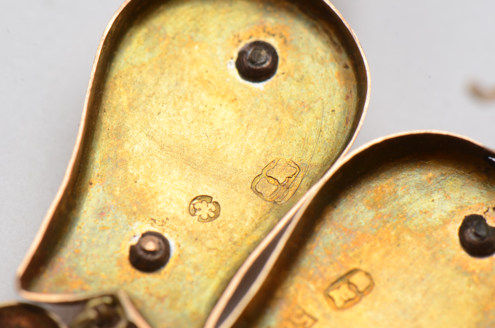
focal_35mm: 128
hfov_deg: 16.1
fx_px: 1749
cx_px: 248
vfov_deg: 10.7
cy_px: 164
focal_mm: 85
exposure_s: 1/125
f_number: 18
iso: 200
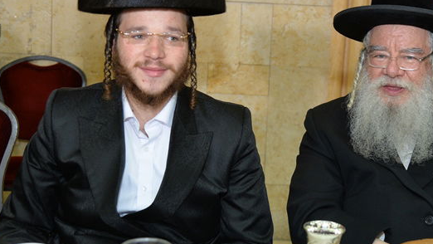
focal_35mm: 61
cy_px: 86
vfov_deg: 19.7
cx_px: 294
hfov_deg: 34.0
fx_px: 701
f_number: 4
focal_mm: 38
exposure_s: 1/160
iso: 1000
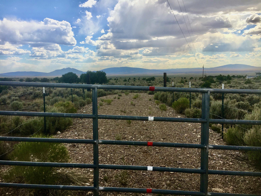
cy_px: 98
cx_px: 130
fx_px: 219
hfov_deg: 61.7
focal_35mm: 29
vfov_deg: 48.2
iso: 25
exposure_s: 1/1672
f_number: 2.2
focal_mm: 4.15
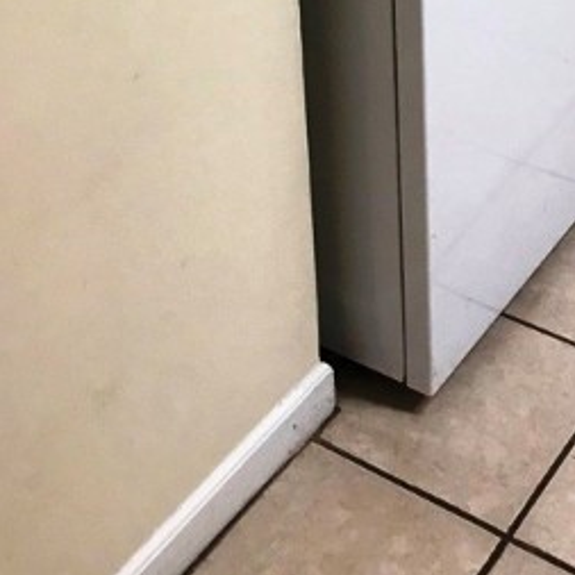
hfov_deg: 22.9
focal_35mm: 75
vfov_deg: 21.1
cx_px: 395
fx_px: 1409
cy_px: -152
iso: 50
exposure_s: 1/15
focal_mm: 3.99
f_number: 1.8
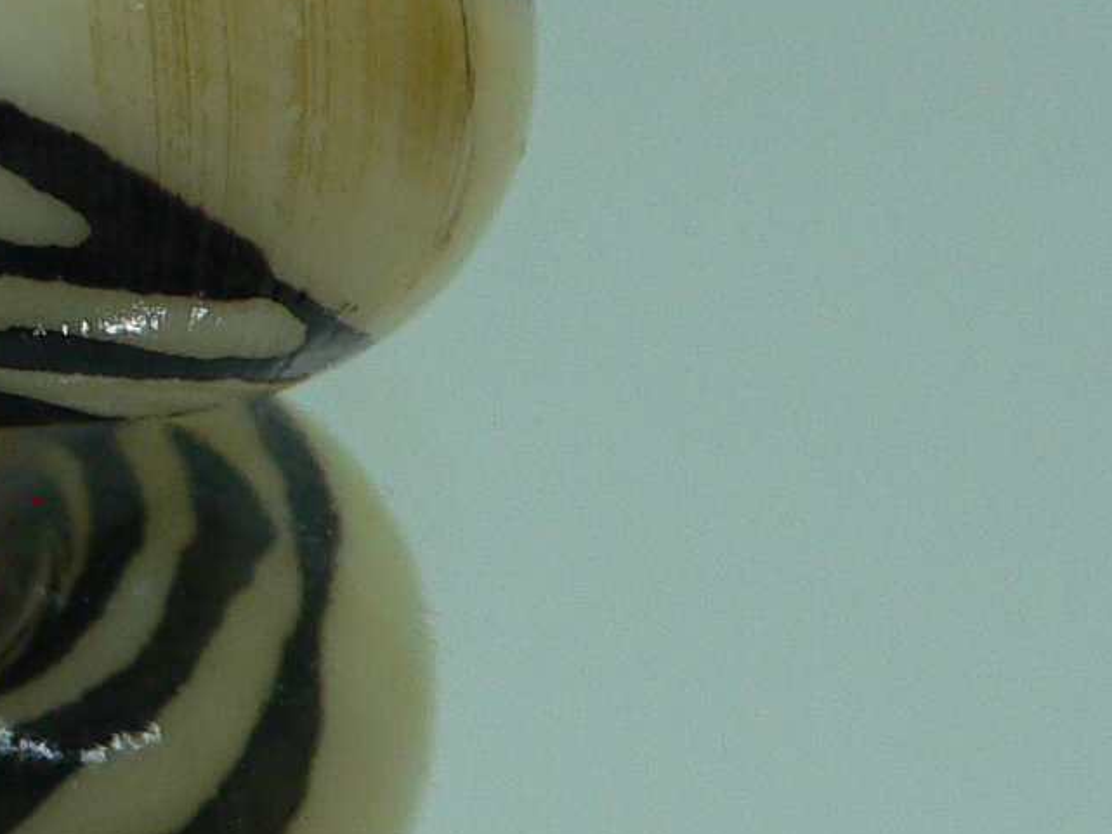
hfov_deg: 17.2
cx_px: -161
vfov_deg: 13.4
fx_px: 3534
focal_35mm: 110
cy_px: 241
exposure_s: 1/60
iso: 80
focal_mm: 4.6
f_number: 2.8
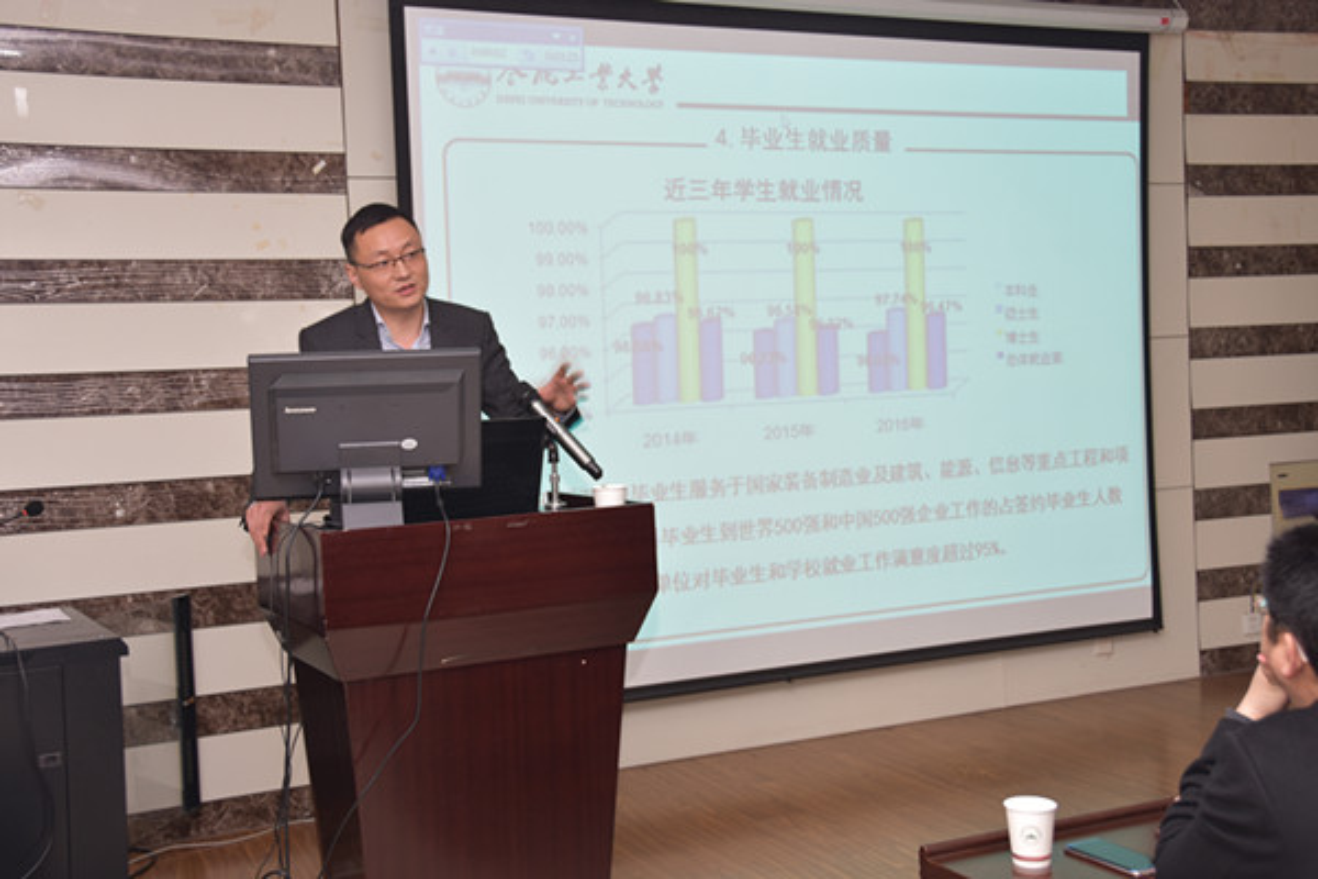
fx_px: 1538
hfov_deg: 46.4
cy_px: 440
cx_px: 659
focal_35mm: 42
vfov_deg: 31.9
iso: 250
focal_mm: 28
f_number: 4
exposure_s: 1/30
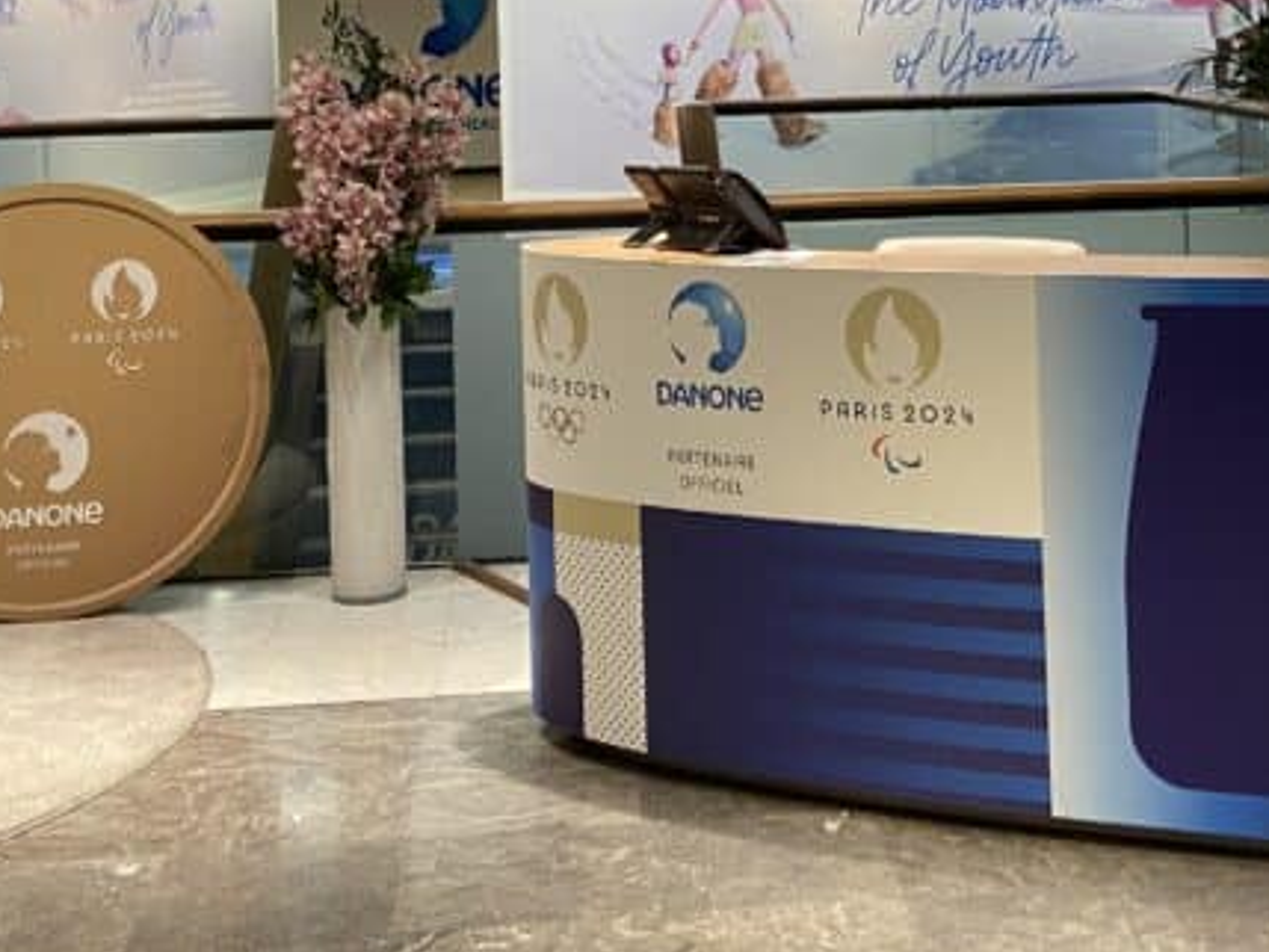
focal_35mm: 62
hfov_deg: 31.1
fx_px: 2274
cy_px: 83
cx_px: 742
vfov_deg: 23.0
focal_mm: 4.25
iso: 125
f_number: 1.8
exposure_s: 1/50
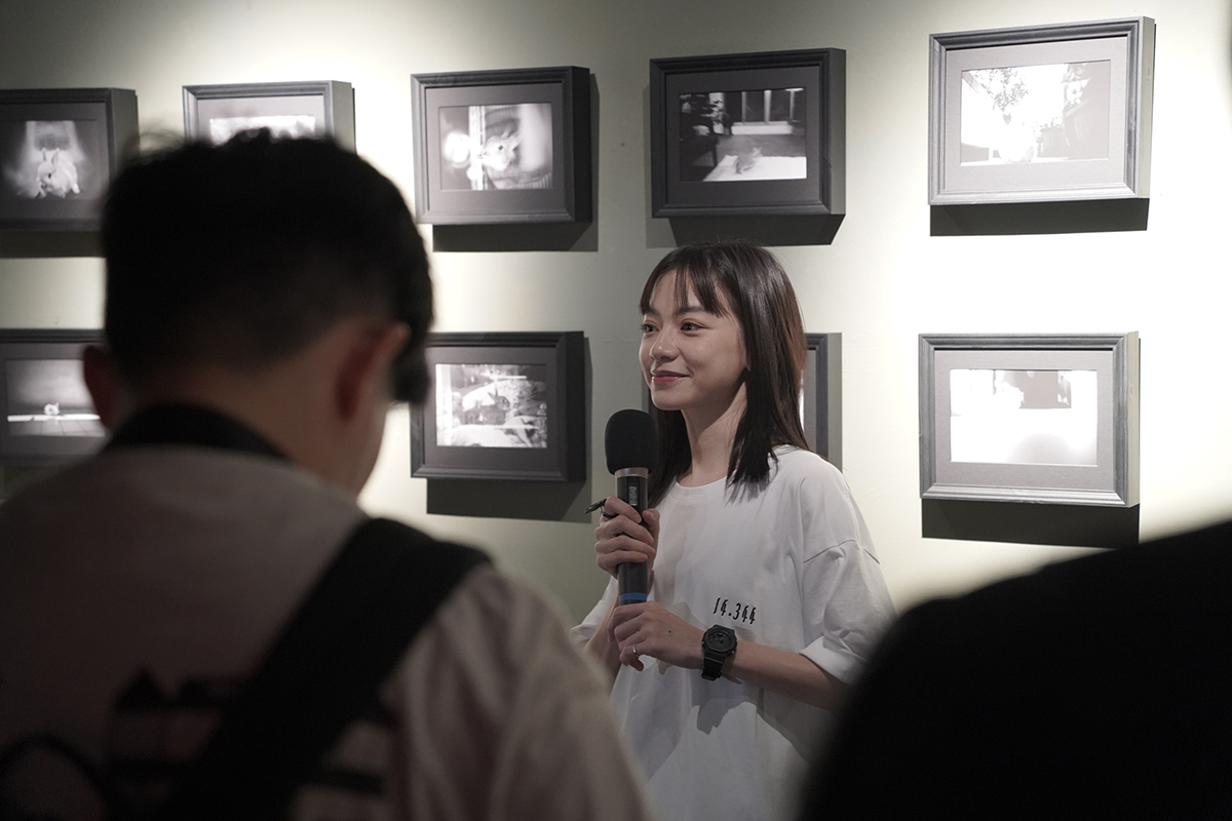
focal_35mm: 56
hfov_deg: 35.6
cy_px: 410
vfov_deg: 24.2
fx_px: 1916
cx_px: 616
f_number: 4
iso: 5000
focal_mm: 56
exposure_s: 1/80
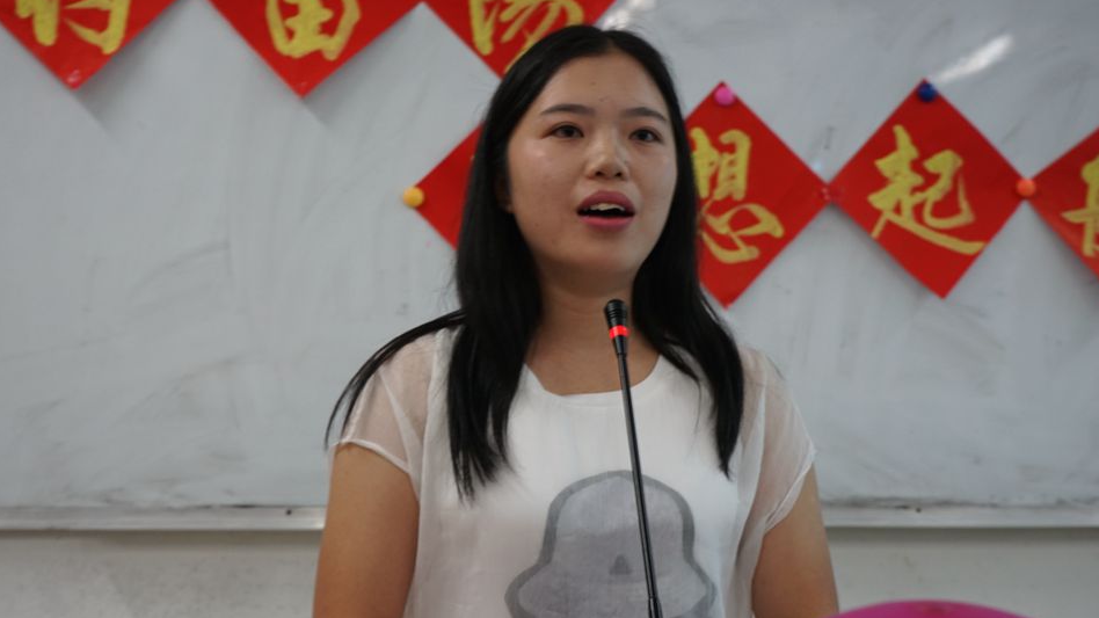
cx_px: 533
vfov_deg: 27.7
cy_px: 350
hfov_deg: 47.4
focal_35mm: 43
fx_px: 1253
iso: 800
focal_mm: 38
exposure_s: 1/13
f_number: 7.1
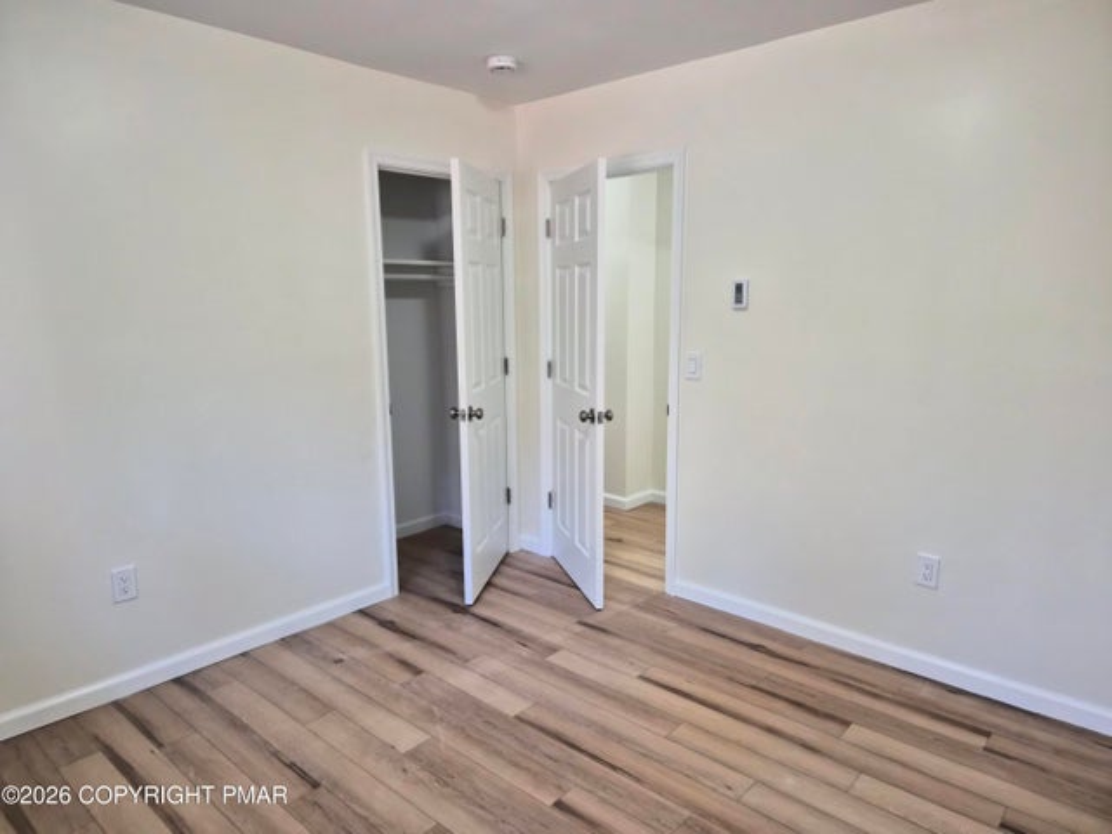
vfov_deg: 58.9
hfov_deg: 73.9
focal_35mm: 23
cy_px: 417
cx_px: 556
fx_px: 739
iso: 500
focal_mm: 5.4
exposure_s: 1/120
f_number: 1.8
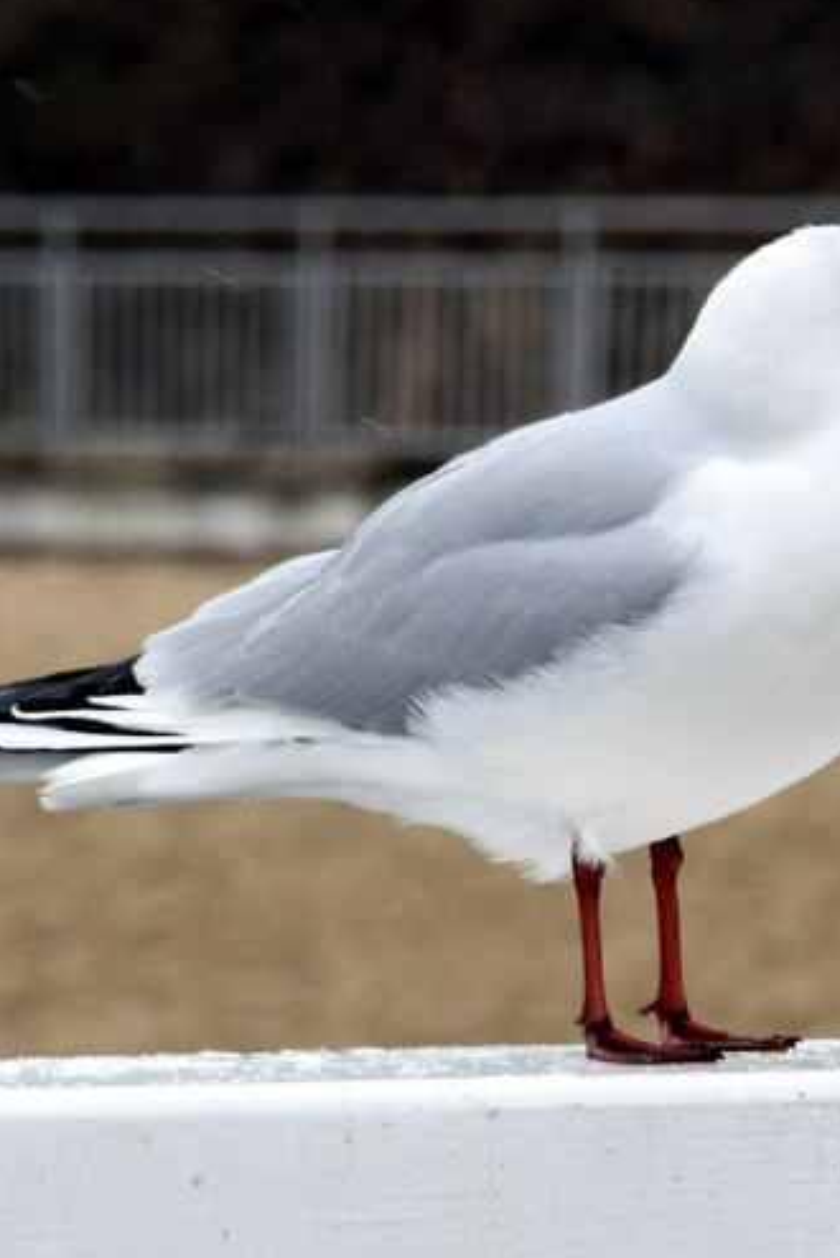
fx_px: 8318
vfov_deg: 8.6
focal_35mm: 238
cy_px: 471
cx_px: 513
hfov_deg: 5.8
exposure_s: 1/100
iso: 400
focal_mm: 98
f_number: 9
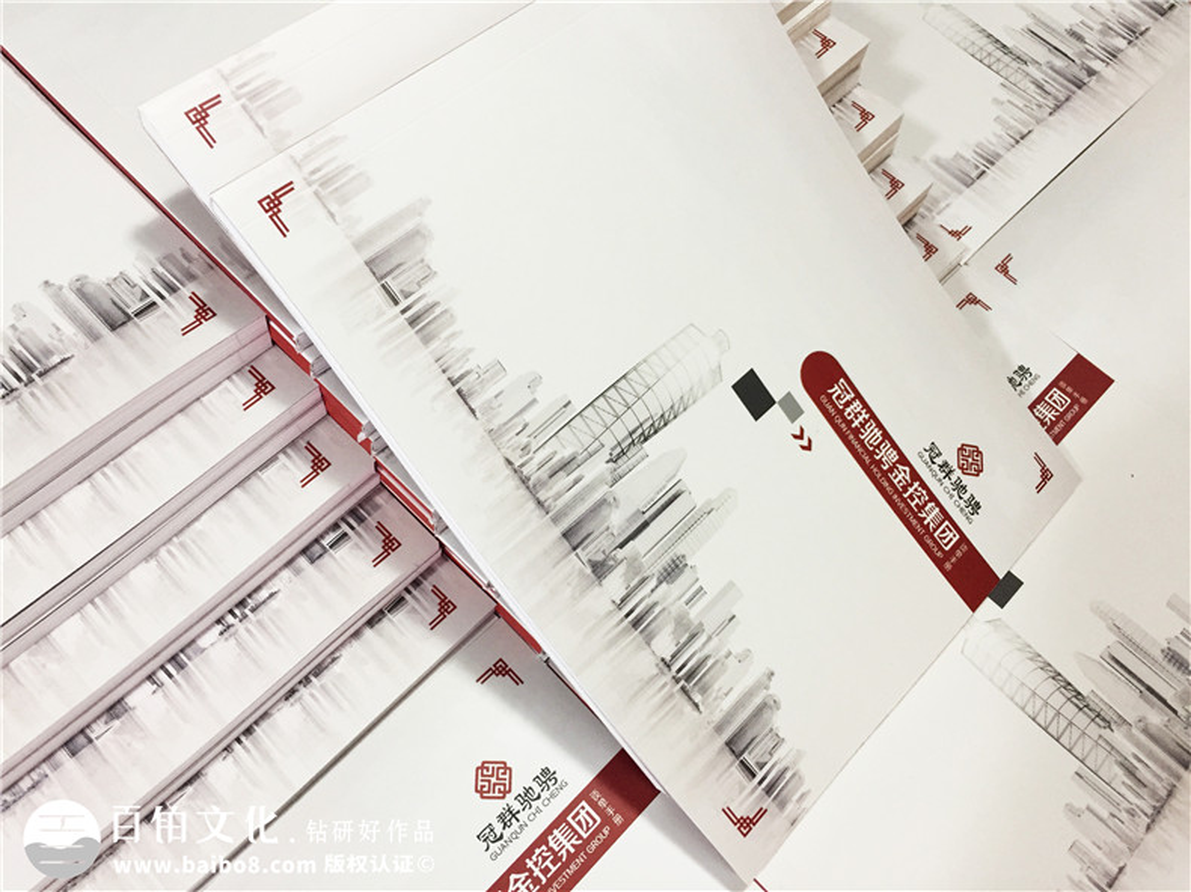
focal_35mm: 29
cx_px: 596
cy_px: 446
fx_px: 997
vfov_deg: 48.2
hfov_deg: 61.7
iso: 160
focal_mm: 4.15
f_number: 2.2
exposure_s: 1/33
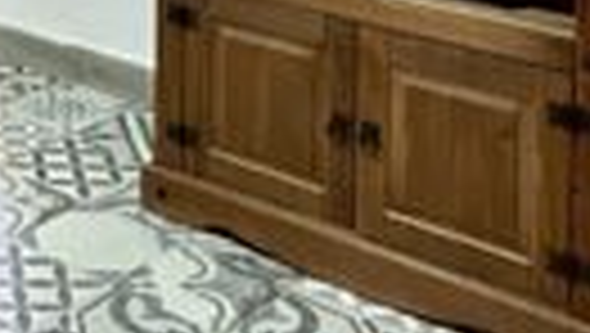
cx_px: -119
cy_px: -346
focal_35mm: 82
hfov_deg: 23.6
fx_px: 1284
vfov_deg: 12.8
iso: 500
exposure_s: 1/100
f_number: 2.2
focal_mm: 2.22
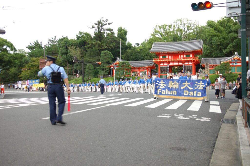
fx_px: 270
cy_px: 83
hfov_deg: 49.6
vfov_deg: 34.1
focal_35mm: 39
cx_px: 125
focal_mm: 26
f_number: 2.8
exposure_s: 1/30
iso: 200
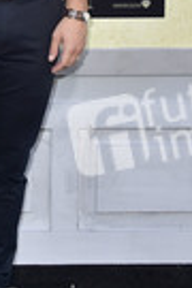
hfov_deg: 10.4
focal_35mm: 130
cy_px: 19
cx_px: -16
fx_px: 1040
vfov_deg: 15.6
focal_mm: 44
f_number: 7.1
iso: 320
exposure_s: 1/250
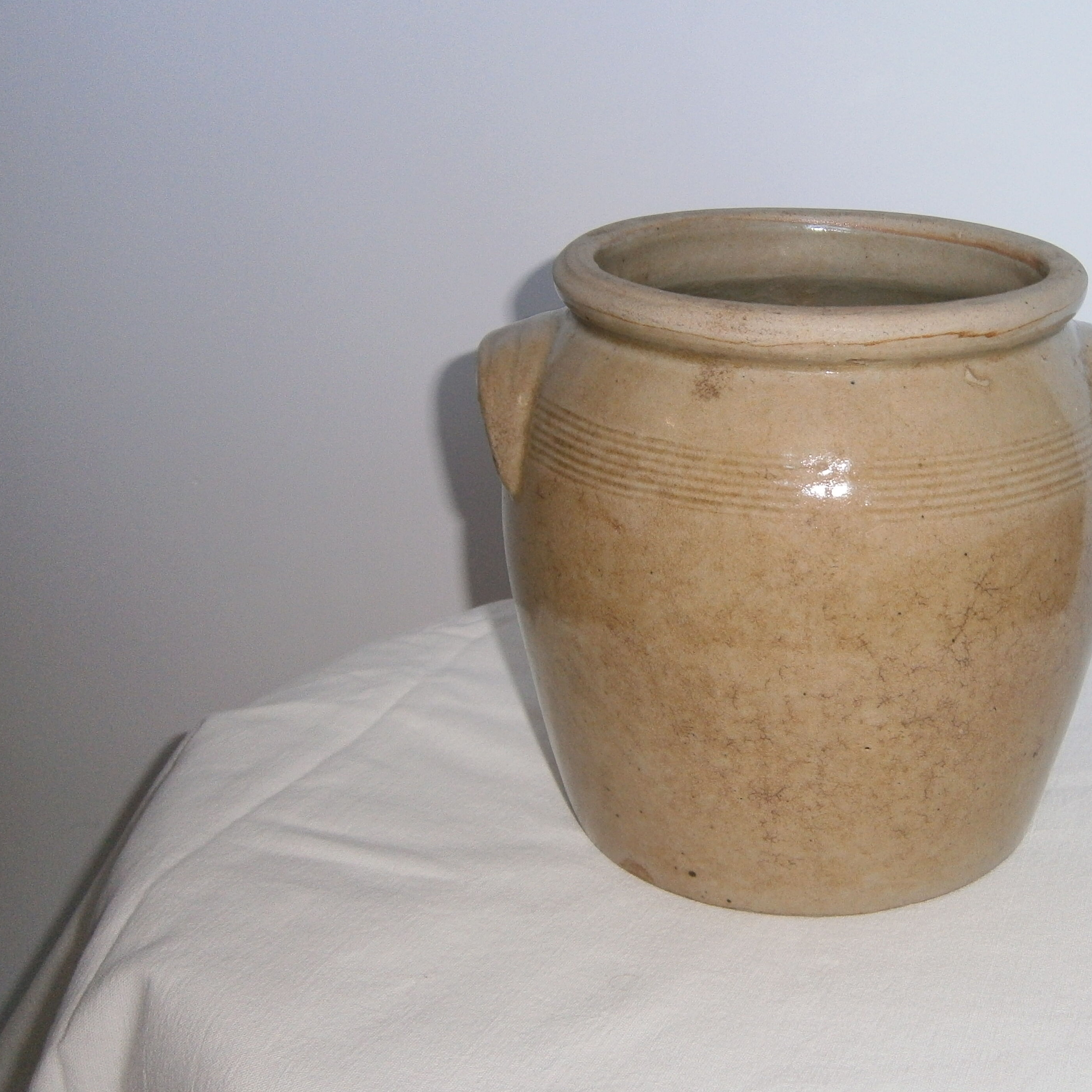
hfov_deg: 34.0
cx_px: 814
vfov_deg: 34.7
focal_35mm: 49
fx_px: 1749
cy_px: 536
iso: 125
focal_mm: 6.4
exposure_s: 1/40
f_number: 3.1
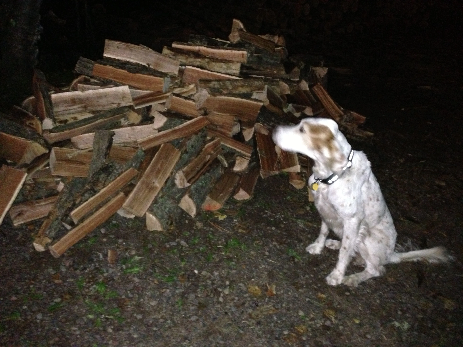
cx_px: 232
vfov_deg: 42.9
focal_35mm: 33
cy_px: 174
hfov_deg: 55.4
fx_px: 441
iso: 800
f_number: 2.4
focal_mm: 4.13
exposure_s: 1/16
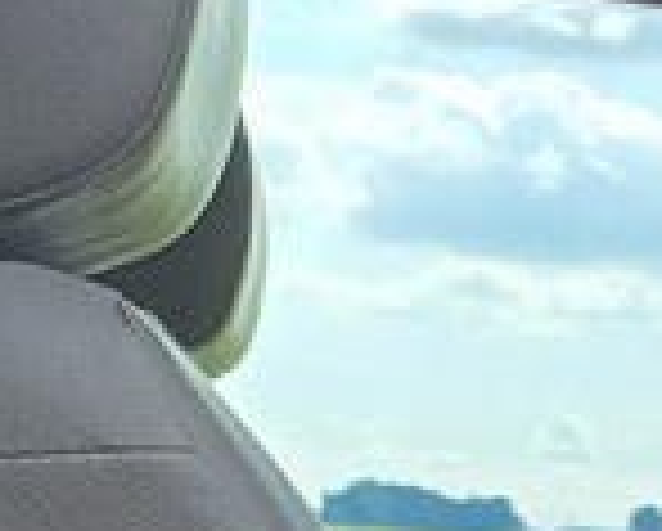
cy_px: 1314
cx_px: 2139
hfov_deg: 8.8
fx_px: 3335
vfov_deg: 8.3
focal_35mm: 170
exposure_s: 1/336
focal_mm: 4.65
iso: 50
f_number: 1.8
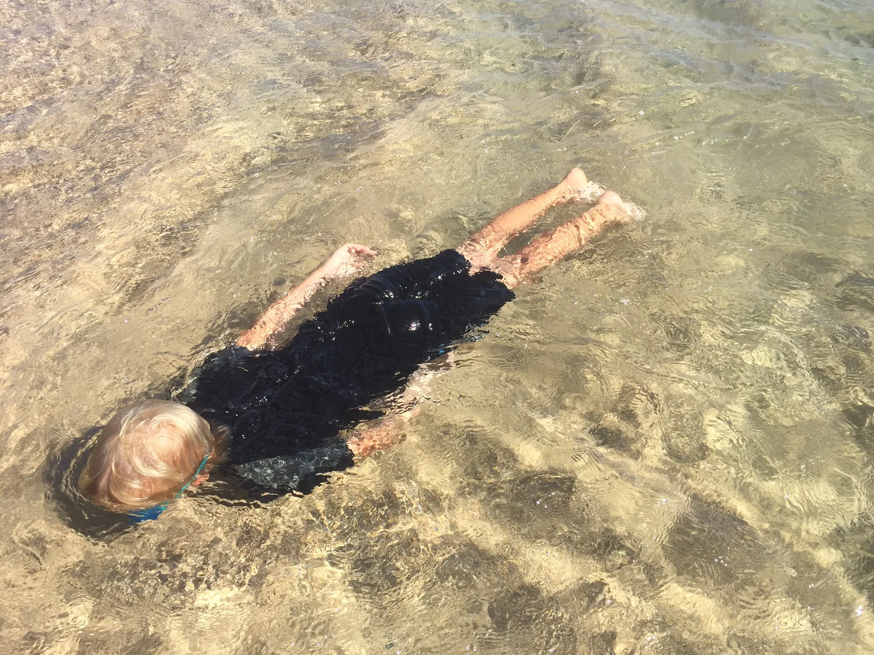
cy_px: 320
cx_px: 439
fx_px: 757
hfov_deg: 60.0
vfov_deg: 46.8
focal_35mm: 30
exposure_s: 1/1647
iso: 32
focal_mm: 4.15
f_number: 2.2
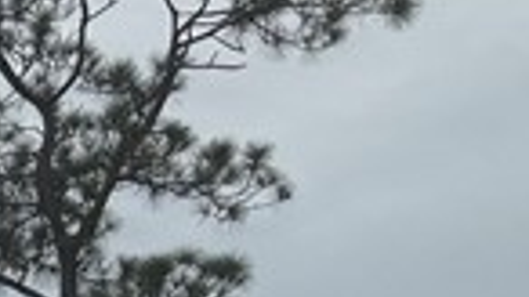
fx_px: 2566
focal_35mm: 183
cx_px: -1203
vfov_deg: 6.6
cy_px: 377
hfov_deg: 8.9
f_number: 1.78
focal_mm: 6.76
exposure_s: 1/10309
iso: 80
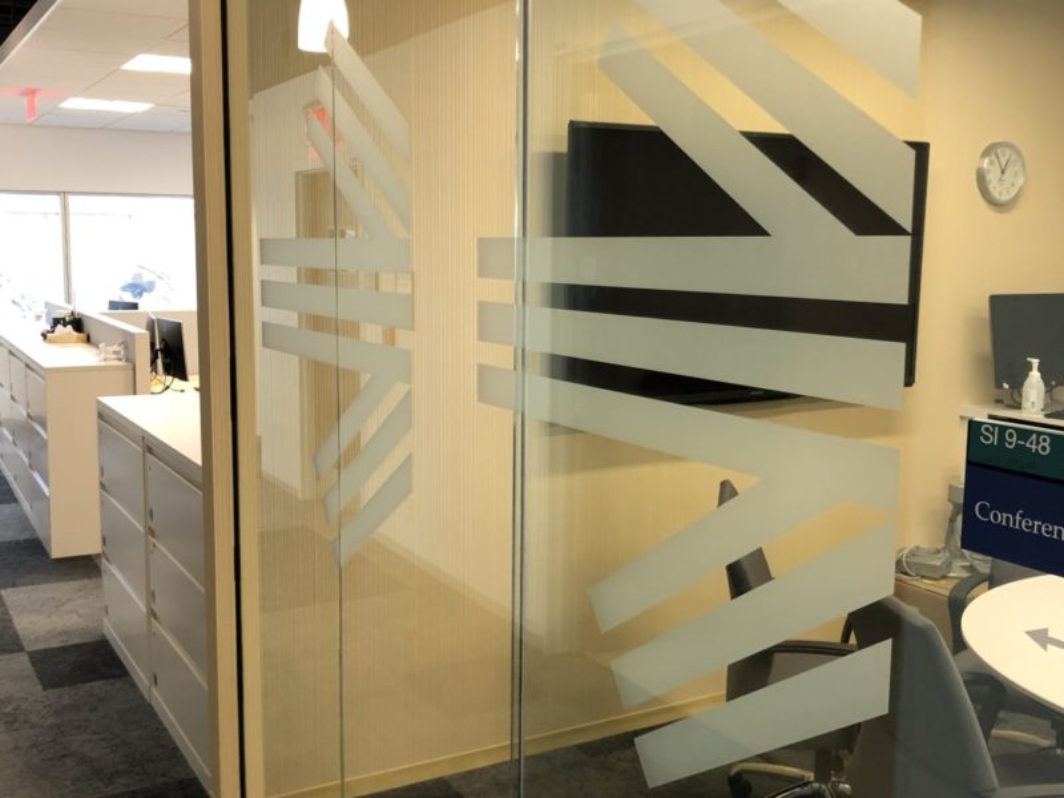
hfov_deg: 63.4
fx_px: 861
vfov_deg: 49.7
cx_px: 532
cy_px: 399
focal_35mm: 28
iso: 40
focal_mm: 4
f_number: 1.8
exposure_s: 1/15
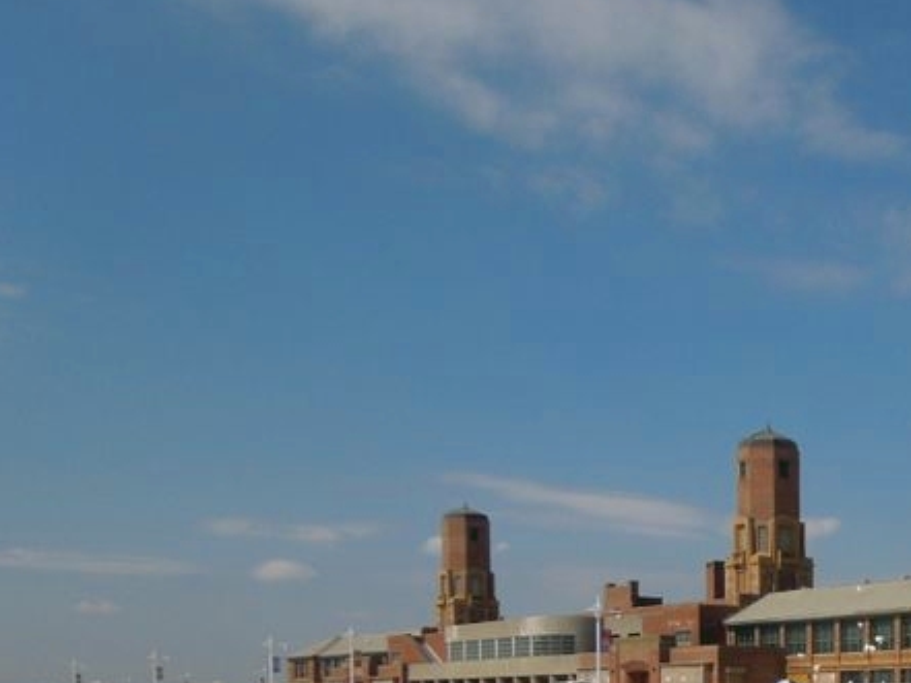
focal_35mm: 58
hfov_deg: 29.4
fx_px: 1527
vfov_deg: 23.5
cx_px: 1039
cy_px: 772
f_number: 6.6
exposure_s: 1/800
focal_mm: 4.5
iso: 100
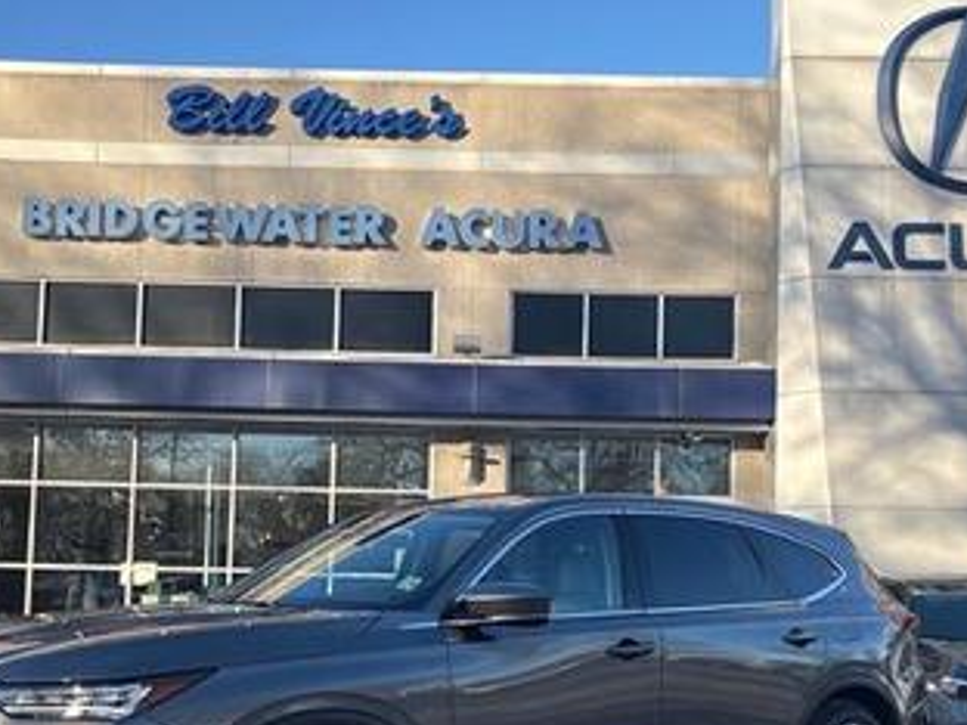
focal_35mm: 42
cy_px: 505
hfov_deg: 44.8
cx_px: 493
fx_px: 1173
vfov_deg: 33.9
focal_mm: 5.96
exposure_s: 1/1175
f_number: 1.6
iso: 50
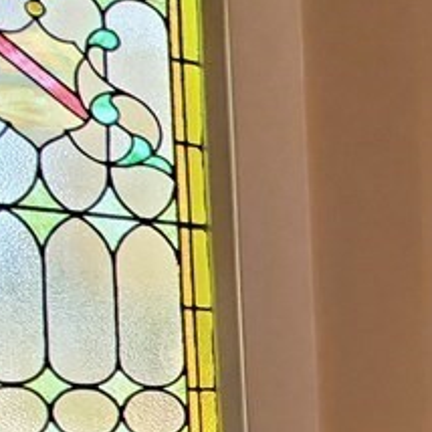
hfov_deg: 20.3
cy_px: 529
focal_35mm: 55
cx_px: 809
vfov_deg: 27.1
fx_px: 777
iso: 160
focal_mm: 1.8
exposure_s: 1/59
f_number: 2.2
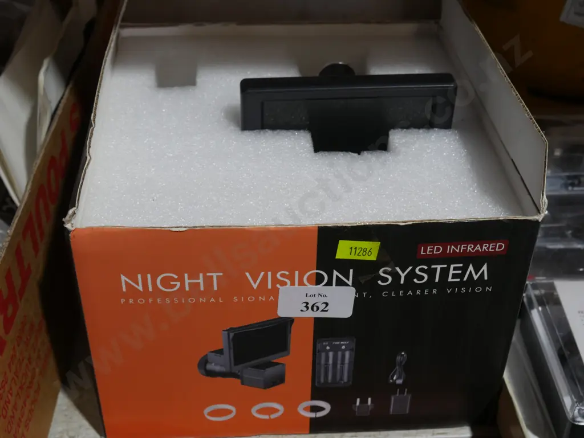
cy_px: 219
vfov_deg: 30.3
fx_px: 810
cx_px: 292
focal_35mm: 48
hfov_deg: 39.6
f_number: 6.3
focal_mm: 24
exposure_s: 1/60
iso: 500
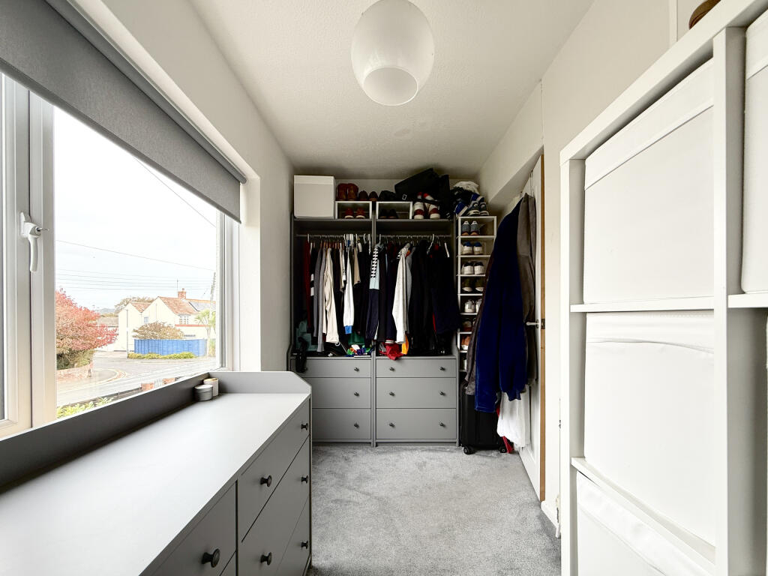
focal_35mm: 14
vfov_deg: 85.7
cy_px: 288
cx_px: 384
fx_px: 311
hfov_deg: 102.1
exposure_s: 1/99
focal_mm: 2.22
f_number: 2.2
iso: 80
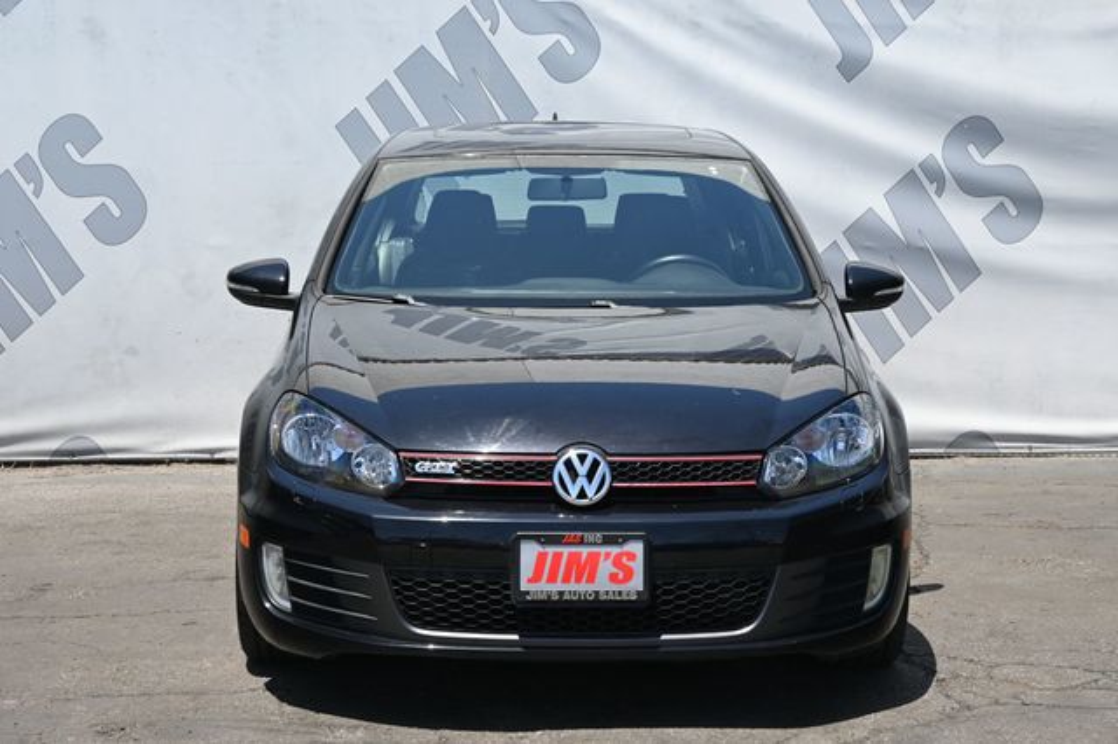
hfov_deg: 29.3
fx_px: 2142
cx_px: 559
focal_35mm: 69
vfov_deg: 19.7
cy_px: 372
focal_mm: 46
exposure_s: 1/250
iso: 140
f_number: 6
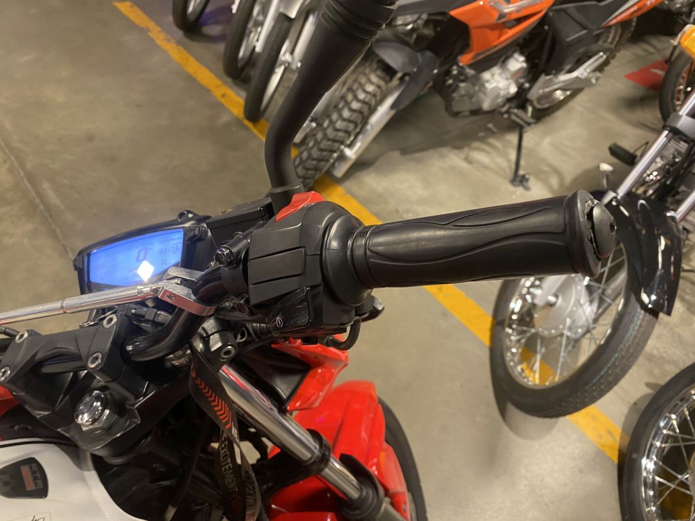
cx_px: 348
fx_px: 522
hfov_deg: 67.3
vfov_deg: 53.1
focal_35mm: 26
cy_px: 260
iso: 400
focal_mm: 4.25
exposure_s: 1/50
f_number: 1.8
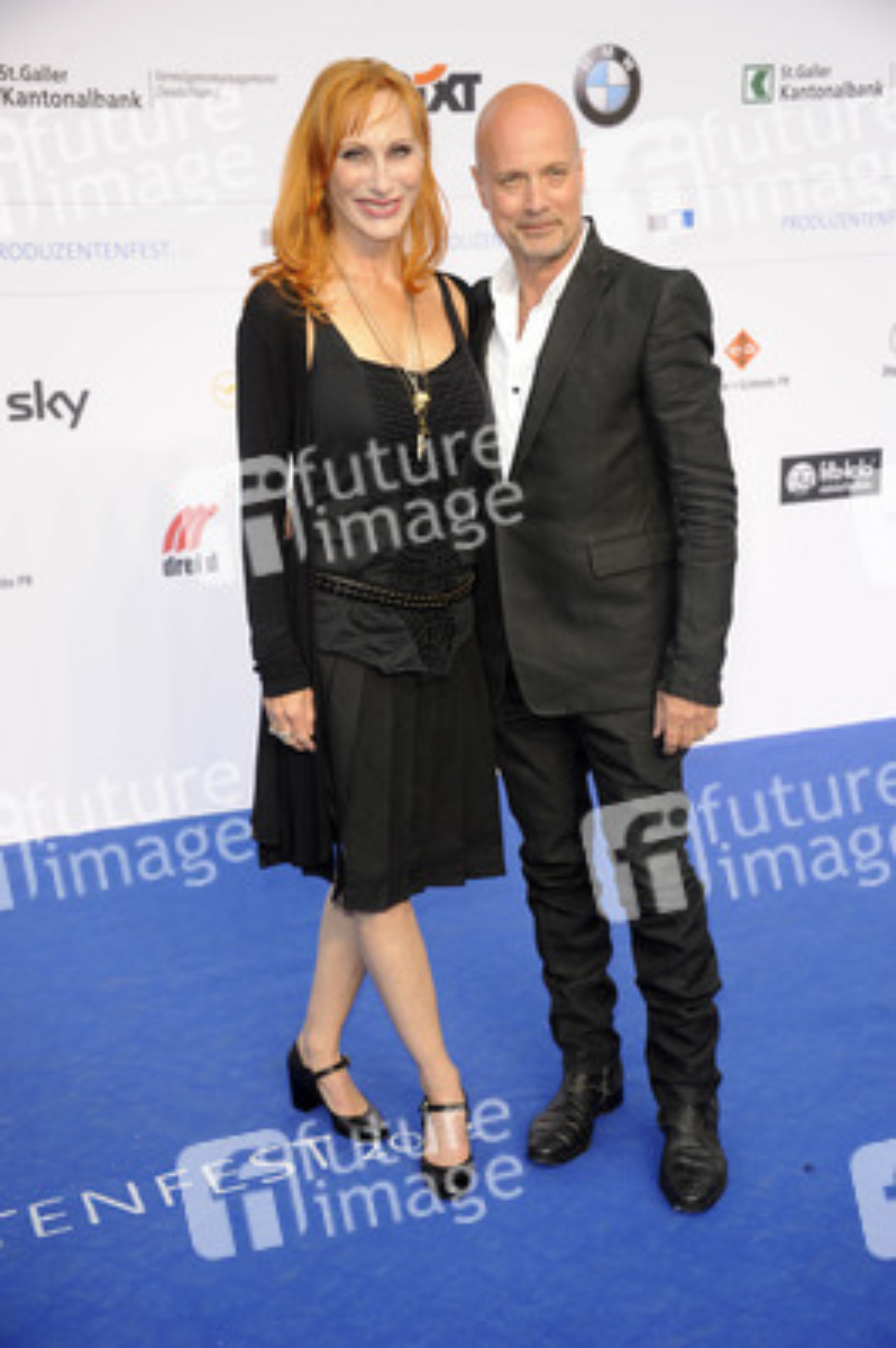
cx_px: 448
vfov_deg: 39.6
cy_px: 674
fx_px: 1870
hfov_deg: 26.9
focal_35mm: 50
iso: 640
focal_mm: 50
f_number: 5.6
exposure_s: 1/160
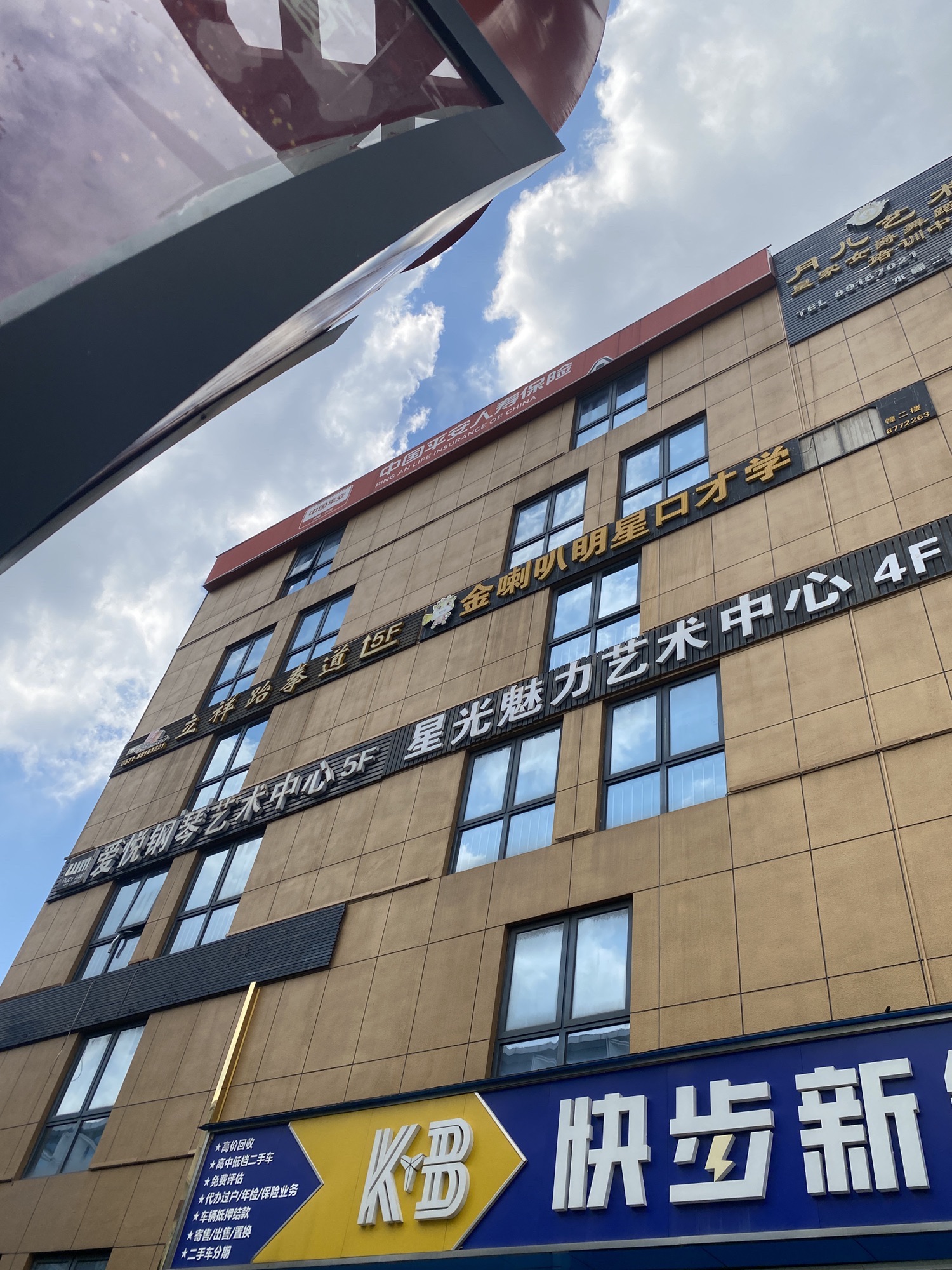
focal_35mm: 26
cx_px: 476
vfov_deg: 67.3
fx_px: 953
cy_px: 635
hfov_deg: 53.1
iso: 32
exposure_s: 1/4115
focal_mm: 4.25
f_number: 1.8
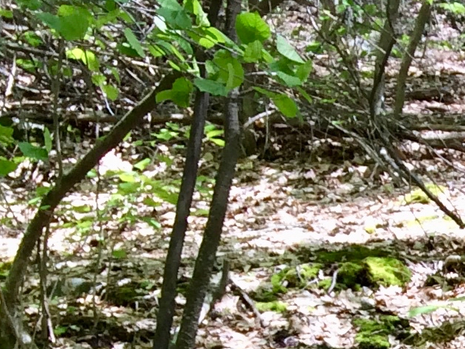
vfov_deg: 8.8
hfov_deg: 10.7
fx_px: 2082
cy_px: 788
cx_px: 1143
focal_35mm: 155
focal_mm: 4.12
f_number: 2.2
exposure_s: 1/167
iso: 32
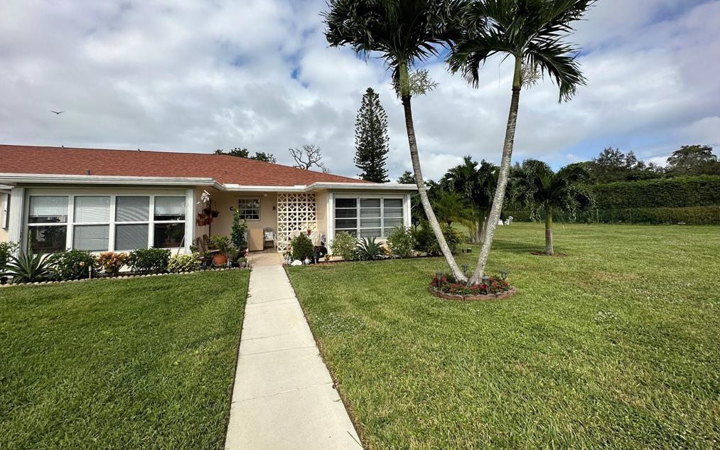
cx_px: 358
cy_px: 193
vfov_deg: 74.4
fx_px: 294
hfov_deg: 101.5
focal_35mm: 15
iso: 50
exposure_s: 1/2882
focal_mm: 2.22
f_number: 2.2
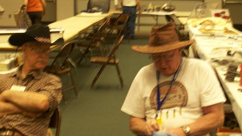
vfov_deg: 12.7
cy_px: 58
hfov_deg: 22.5
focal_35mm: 95
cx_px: 121
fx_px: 609
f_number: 4.3
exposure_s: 1/8.72
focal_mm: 14.3
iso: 80
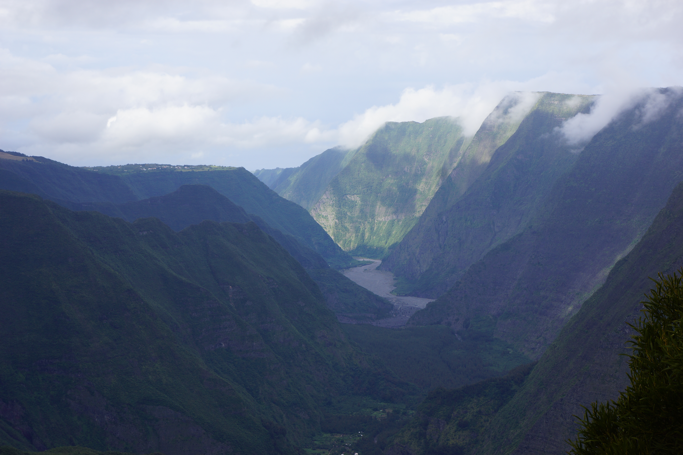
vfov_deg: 18.2
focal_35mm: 75
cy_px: 228
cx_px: 342
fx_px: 1423
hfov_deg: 27.0
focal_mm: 50
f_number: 10
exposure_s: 1/100
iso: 100
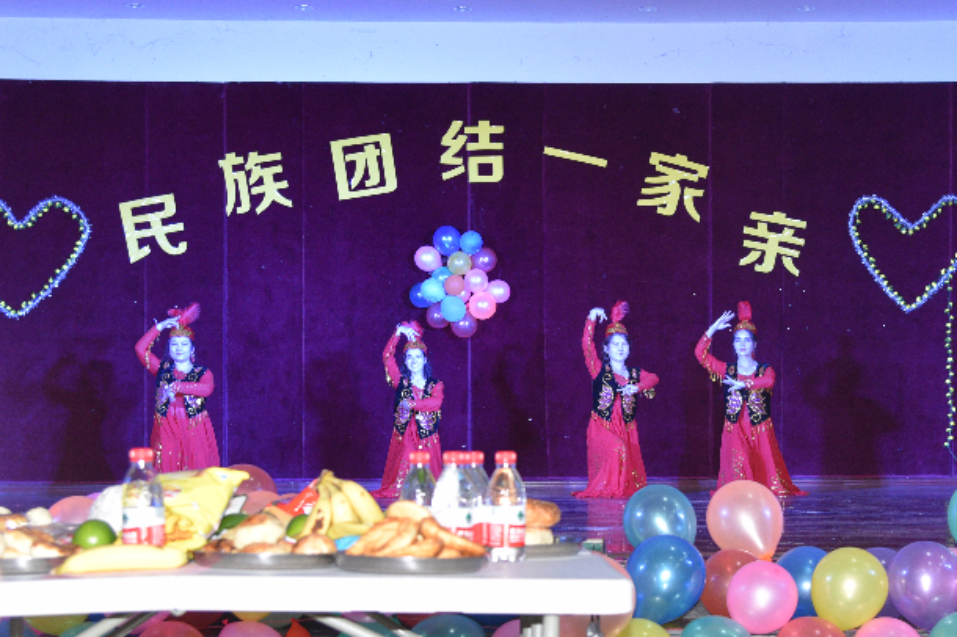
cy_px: 318
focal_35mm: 38
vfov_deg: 35.0
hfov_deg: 50.7
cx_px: 478
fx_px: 1010
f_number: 4
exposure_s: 1/60
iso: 1400
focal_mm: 38
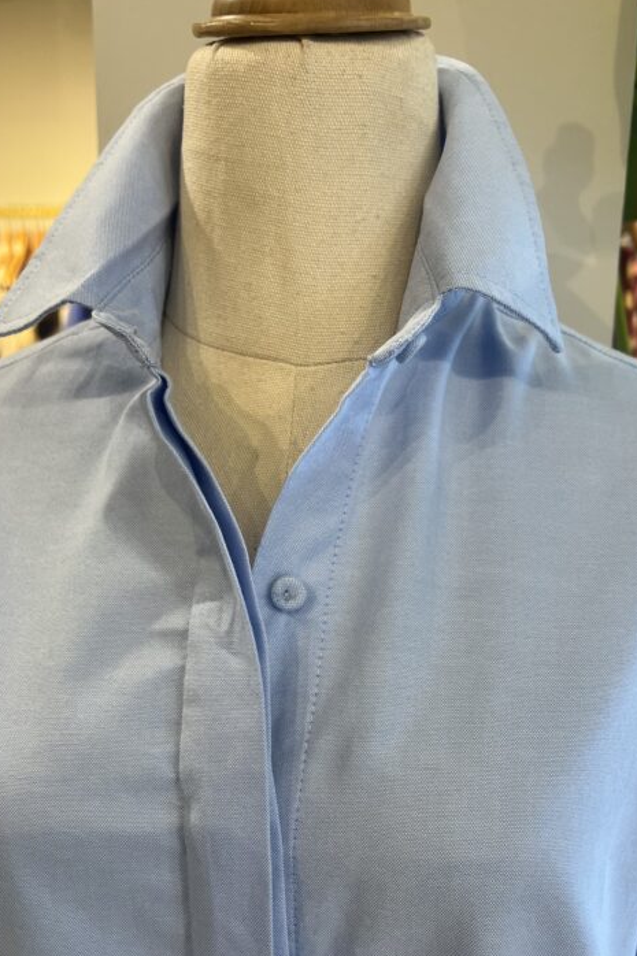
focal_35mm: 31
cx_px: 266
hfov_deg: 42.2
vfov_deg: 60.2
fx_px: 823
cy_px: 511
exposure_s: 1/120
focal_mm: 5.7
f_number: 1.5
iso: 80
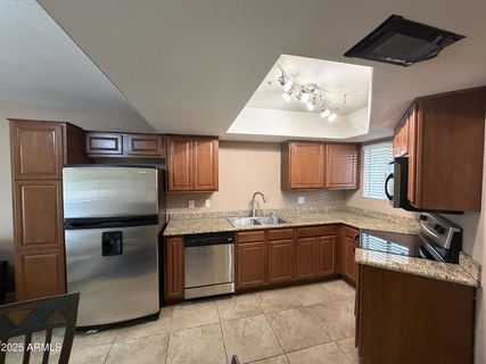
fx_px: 197
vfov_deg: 85.6
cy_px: 182
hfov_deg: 102.1
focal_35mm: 14
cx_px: 243
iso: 400
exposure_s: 1/60
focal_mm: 2.22
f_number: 2.2
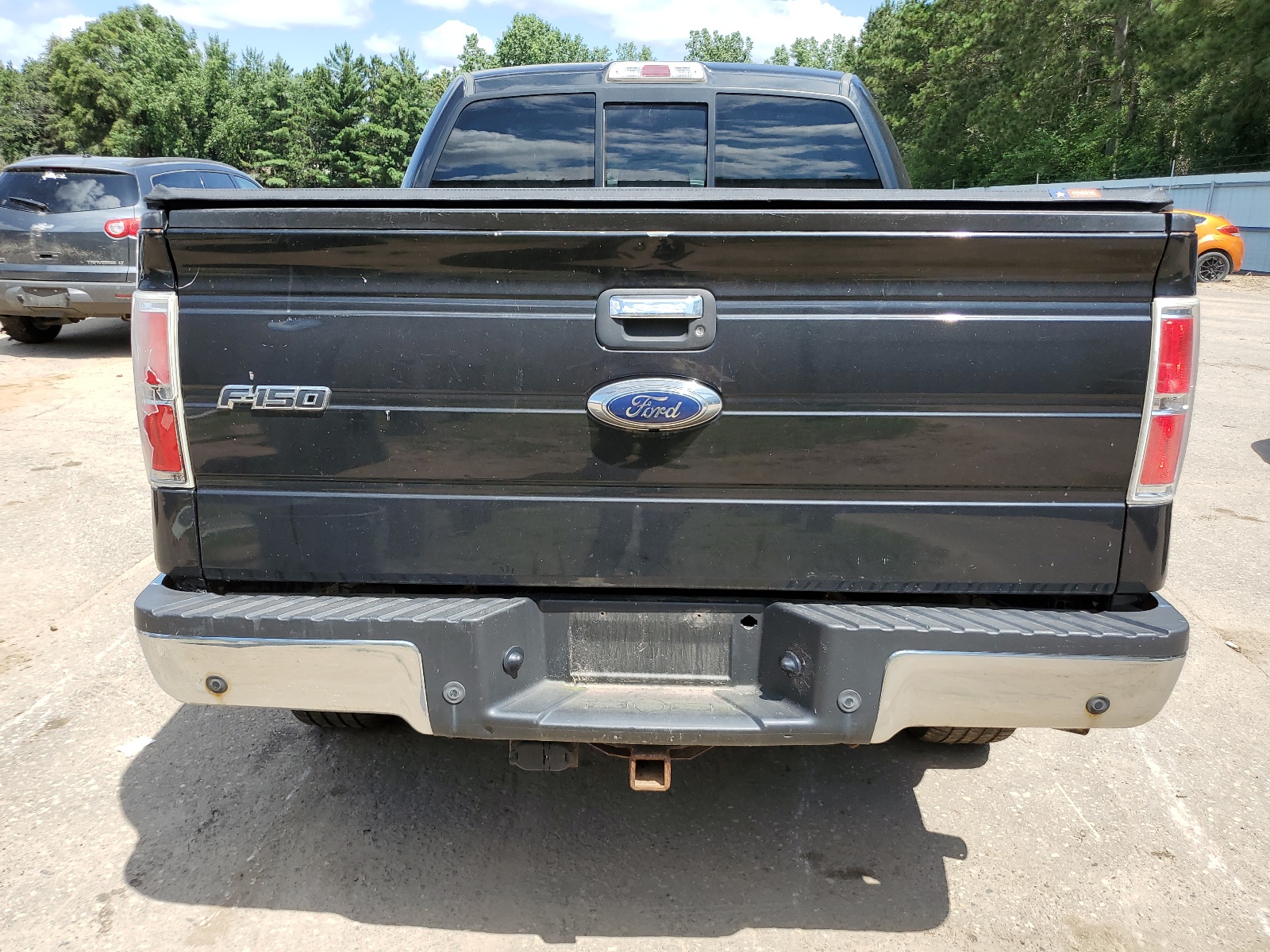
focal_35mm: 26
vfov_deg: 53.1
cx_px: 635
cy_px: 476
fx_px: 954
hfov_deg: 67.3
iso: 50
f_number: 1.5
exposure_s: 1/1667
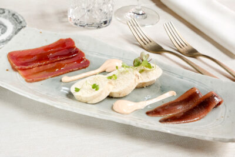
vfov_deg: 35.1
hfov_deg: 50.7
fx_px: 248
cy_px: 78
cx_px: 118
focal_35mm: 38
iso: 640
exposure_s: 1/8
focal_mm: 25.4
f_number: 8
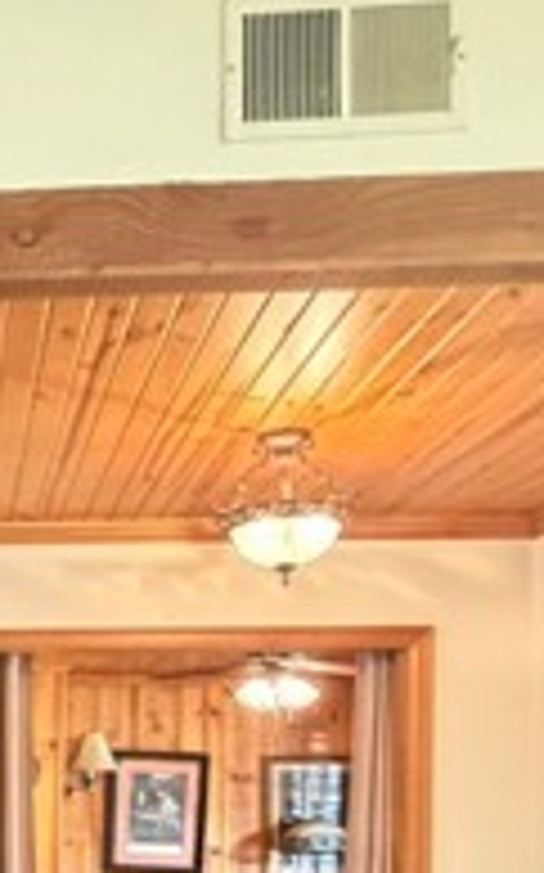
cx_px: -148
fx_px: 1164
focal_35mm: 49
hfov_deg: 23.5
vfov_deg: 37.9
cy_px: 810
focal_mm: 2.22
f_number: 2.2
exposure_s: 1/40
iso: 1250
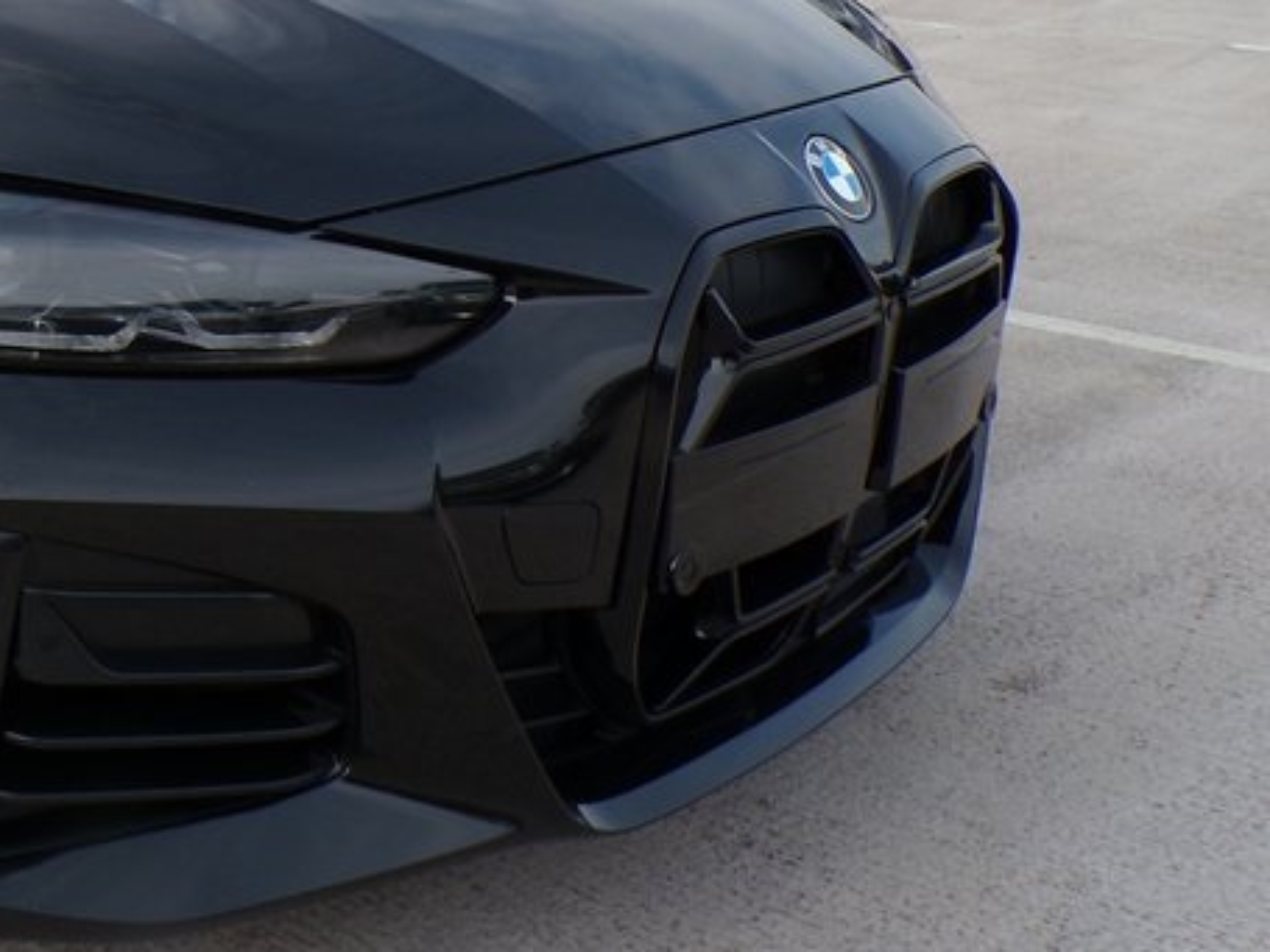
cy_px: 262
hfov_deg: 31.6
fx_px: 1981
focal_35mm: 54
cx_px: -114
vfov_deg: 26.7
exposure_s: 1/280
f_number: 4.4
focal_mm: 4.3
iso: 100
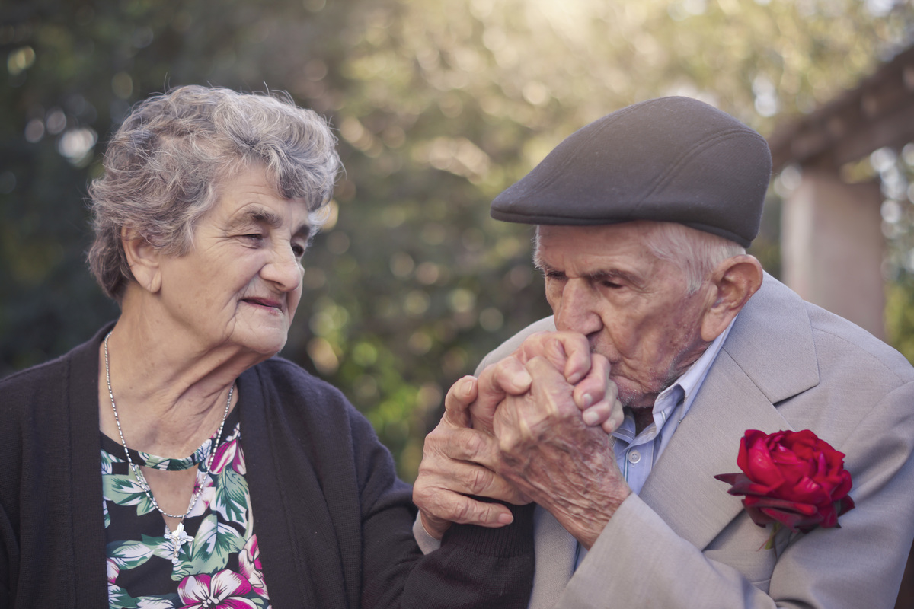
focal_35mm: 75
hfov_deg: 27.0
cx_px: 457
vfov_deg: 18.2
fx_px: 1904
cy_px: 304
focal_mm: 50
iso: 100
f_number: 2
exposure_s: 1/320
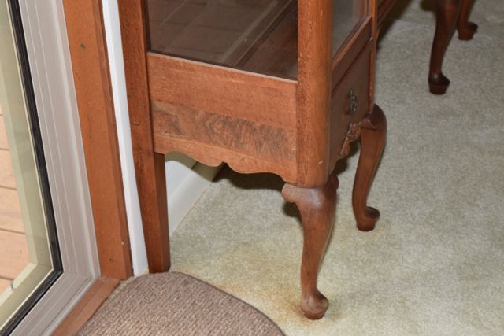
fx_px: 1092
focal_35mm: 78
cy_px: 168
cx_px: 252
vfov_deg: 17.5
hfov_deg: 26.0
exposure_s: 1/125
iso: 800
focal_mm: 52
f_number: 5.6
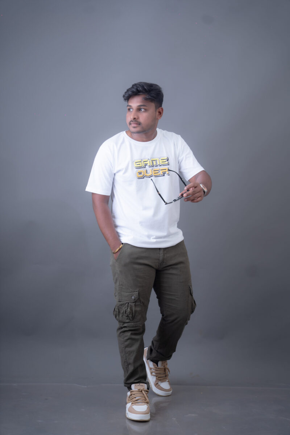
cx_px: 145
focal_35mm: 70
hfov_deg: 19.5
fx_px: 846
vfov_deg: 28.8
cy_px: 218
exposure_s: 1/200
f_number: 2.8
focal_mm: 70
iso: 100
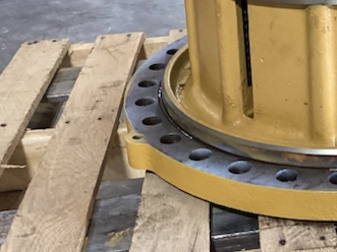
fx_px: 730
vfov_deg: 19.3
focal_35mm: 75
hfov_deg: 24.8
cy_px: 37
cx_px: 337
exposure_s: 1/50
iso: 250
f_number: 2.4
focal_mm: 3.3
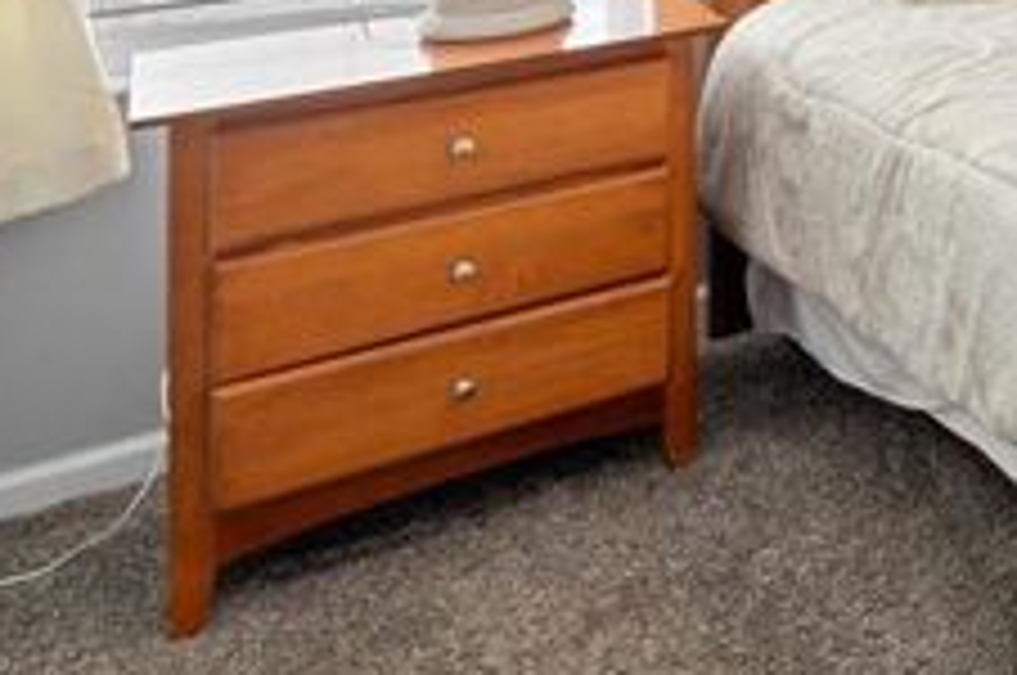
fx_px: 1410
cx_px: 1528
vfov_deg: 22.6
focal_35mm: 50
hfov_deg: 27.4
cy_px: -308
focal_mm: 16
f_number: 8
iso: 800
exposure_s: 1/20
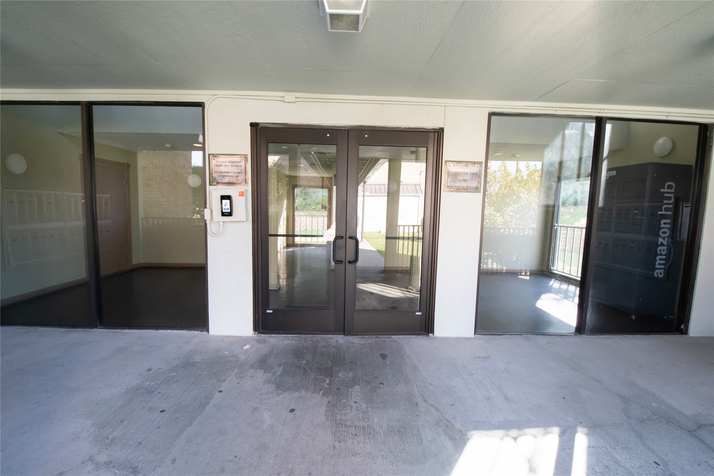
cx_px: 357
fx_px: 297
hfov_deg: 100.4
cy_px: 238
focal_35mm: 15
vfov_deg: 77.3
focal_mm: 10
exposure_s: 1/160
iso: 3200
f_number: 8
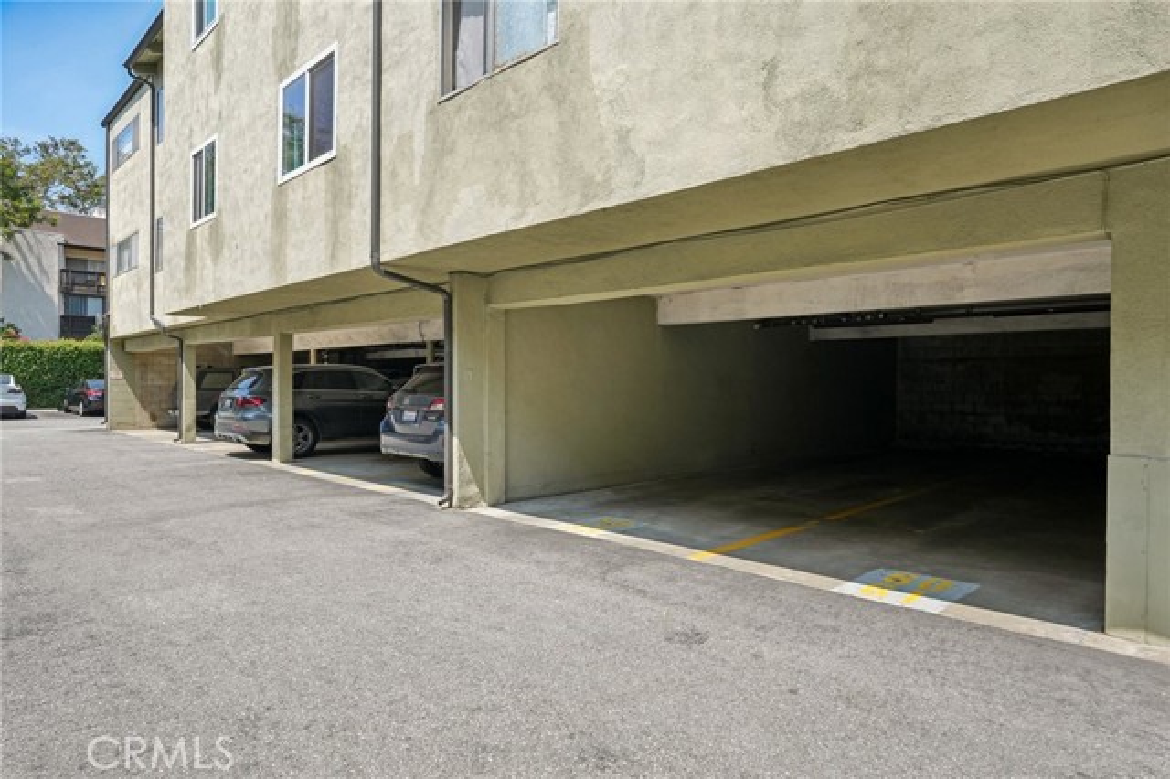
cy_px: 390
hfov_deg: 79.9
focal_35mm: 22
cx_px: 585
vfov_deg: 58.3
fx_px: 698
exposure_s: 1/400
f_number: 8
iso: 400
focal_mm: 21.5
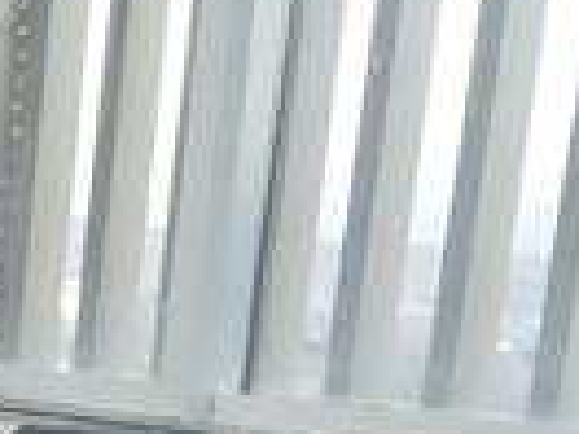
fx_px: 2308
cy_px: 945
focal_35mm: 138
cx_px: -390
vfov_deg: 9.8
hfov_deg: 13.2
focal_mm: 3.64
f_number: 1.8
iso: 200
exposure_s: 1/33.3
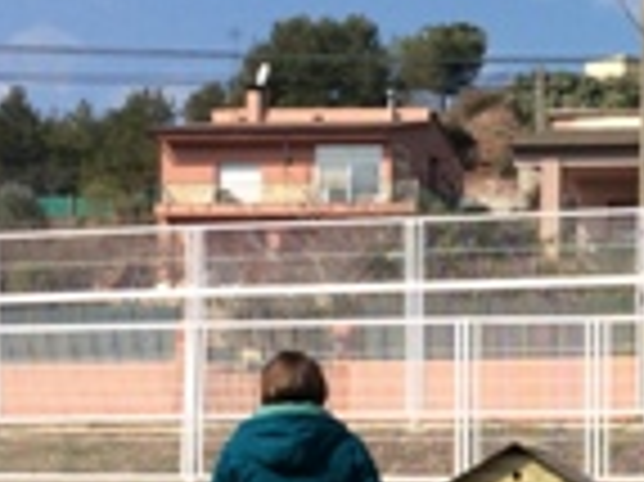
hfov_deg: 18.7
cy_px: 367
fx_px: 1859
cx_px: 761
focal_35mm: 100
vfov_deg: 14.7
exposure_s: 1/1972
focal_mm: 3.3
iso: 32
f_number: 2.4
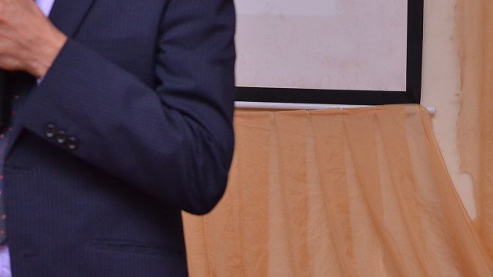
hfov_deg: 19.1
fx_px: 1438
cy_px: -2
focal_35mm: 110
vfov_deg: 10.9
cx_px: 39
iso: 1600
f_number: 2.8
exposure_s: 1/125
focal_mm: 35
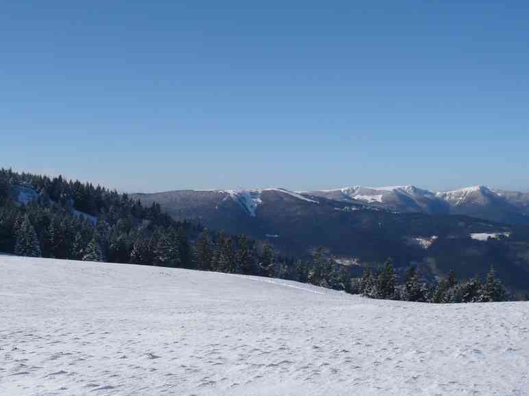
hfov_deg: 42.0
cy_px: 226
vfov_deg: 32.1
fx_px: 687
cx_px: 227
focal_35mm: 45
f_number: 8
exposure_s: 1/320
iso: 100
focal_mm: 5.8
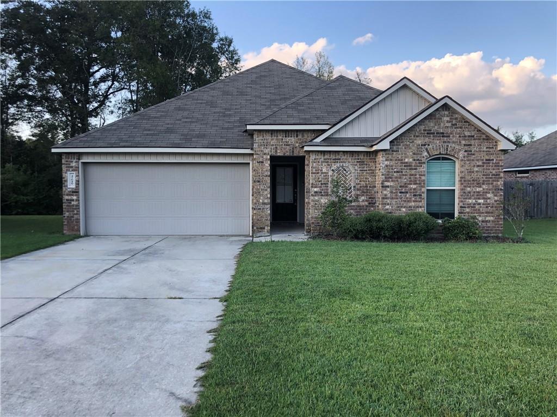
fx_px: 451
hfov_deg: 63.4
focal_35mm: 28
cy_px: 208
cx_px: 278
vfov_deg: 49.7
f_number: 1.8
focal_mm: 3.99
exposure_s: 1/171
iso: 20
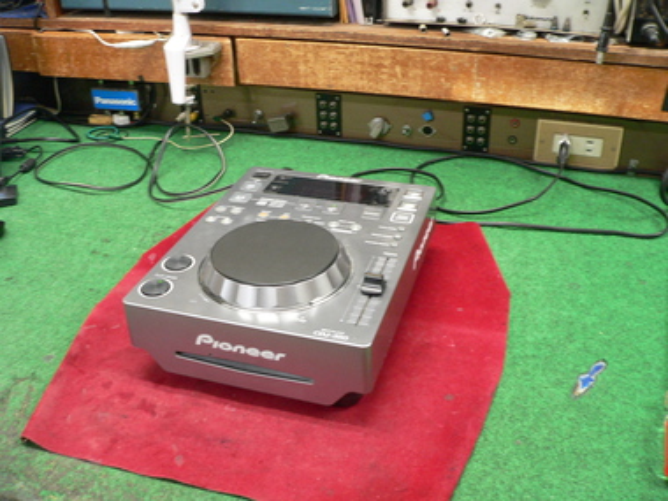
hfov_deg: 51.4
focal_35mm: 36
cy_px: 250
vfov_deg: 39.7
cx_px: 334
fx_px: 695
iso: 200
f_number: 2.8
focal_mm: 6
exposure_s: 1/10
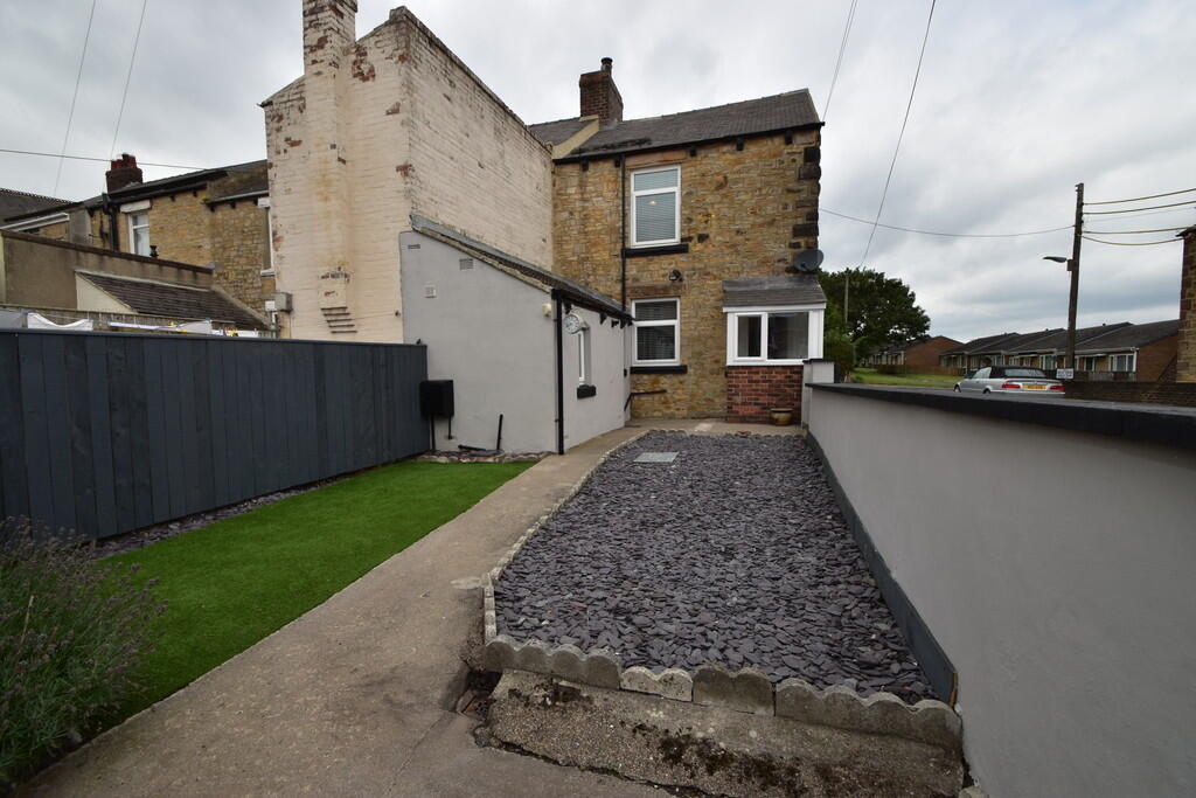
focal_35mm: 15
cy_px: 399
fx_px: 498
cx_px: 598
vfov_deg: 77.3
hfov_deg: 100.4
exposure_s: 1/200
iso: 125
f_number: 10
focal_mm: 10
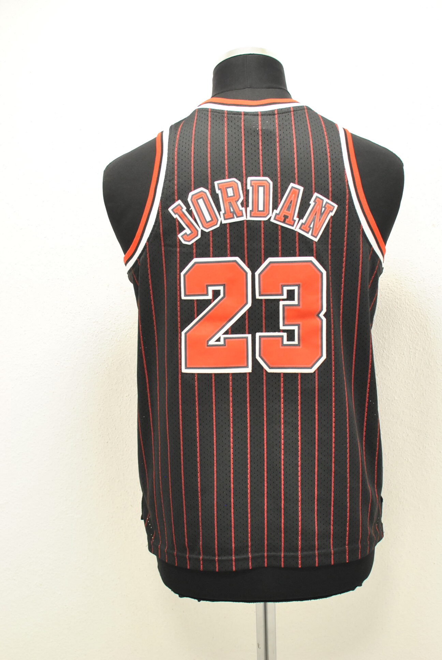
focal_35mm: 52
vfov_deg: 37.8
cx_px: 221
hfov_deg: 25.8
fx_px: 964
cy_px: 330
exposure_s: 1/80
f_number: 4
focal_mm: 35
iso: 800
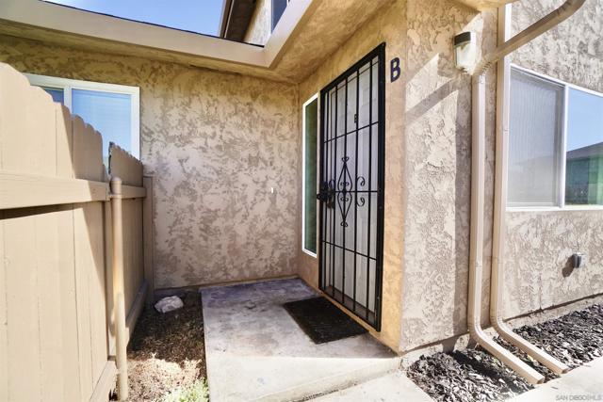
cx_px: 302
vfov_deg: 77.4
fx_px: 251
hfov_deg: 100.4
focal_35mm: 15
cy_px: 201
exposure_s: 1/160
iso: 100
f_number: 6.3
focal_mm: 10
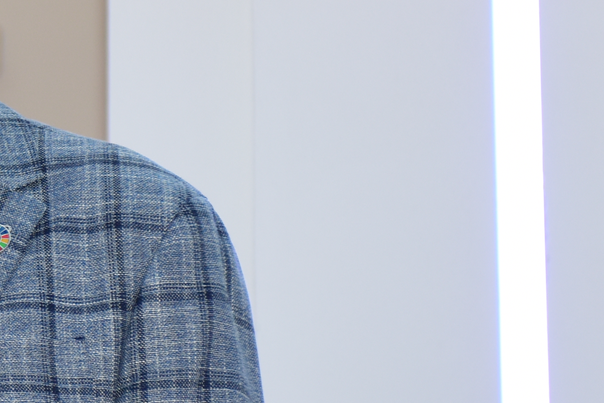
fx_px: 4681
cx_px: -511
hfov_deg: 7.2
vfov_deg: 4.9
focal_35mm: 279
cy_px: 113
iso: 500
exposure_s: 1/60
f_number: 3.5
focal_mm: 70
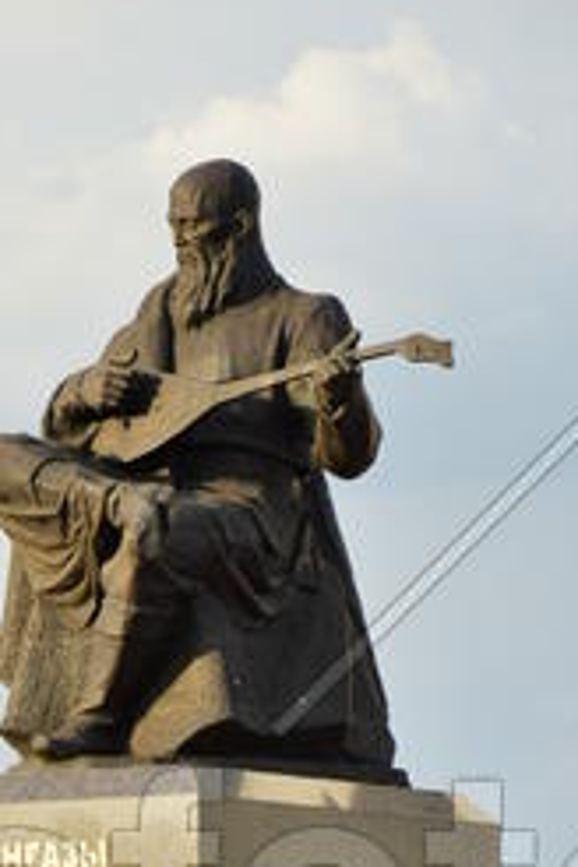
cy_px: 916
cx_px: 90
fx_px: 8939
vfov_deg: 5.5
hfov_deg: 3.7
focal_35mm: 371
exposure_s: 1/125
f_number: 5.6
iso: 100
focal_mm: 105
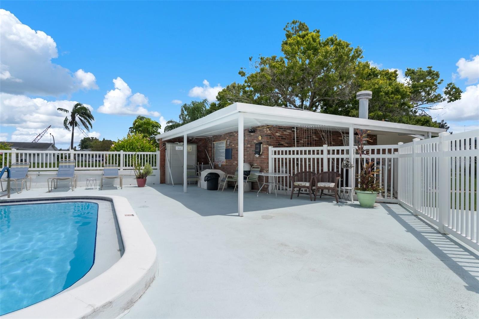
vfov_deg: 67.4
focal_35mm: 18
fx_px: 239
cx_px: 240
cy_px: 160
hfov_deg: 90.0
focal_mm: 18
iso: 320
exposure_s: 1/400
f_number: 8
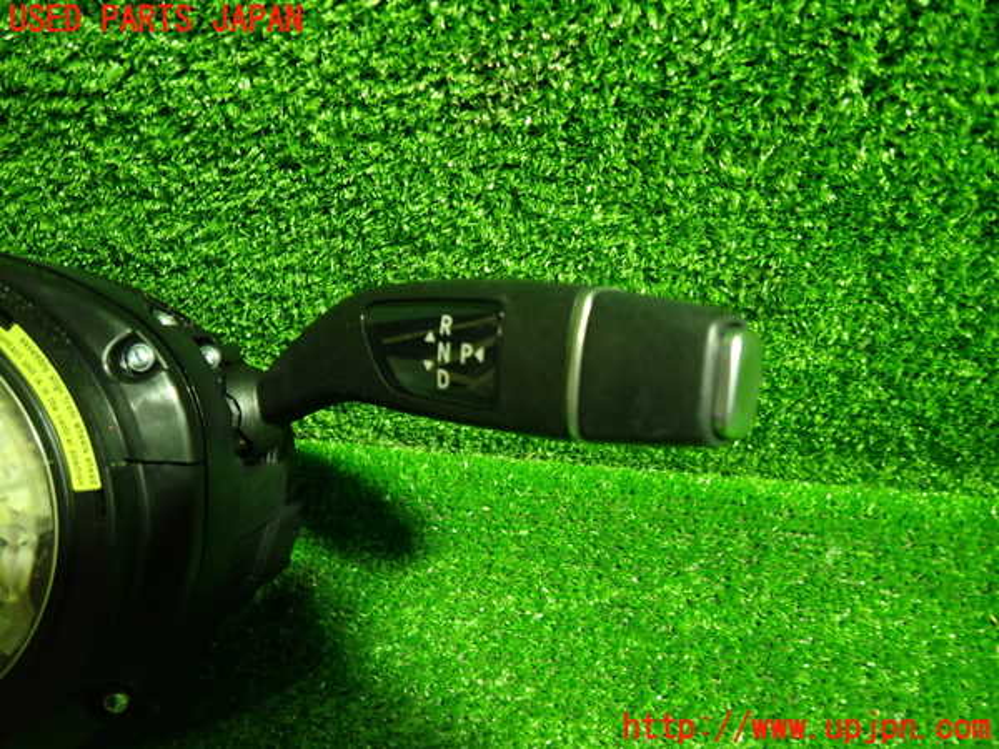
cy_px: 374
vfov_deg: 54.9
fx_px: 721
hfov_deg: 69.4
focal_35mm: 25
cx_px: 500
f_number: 2
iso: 400
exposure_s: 1/30
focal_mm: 4.5
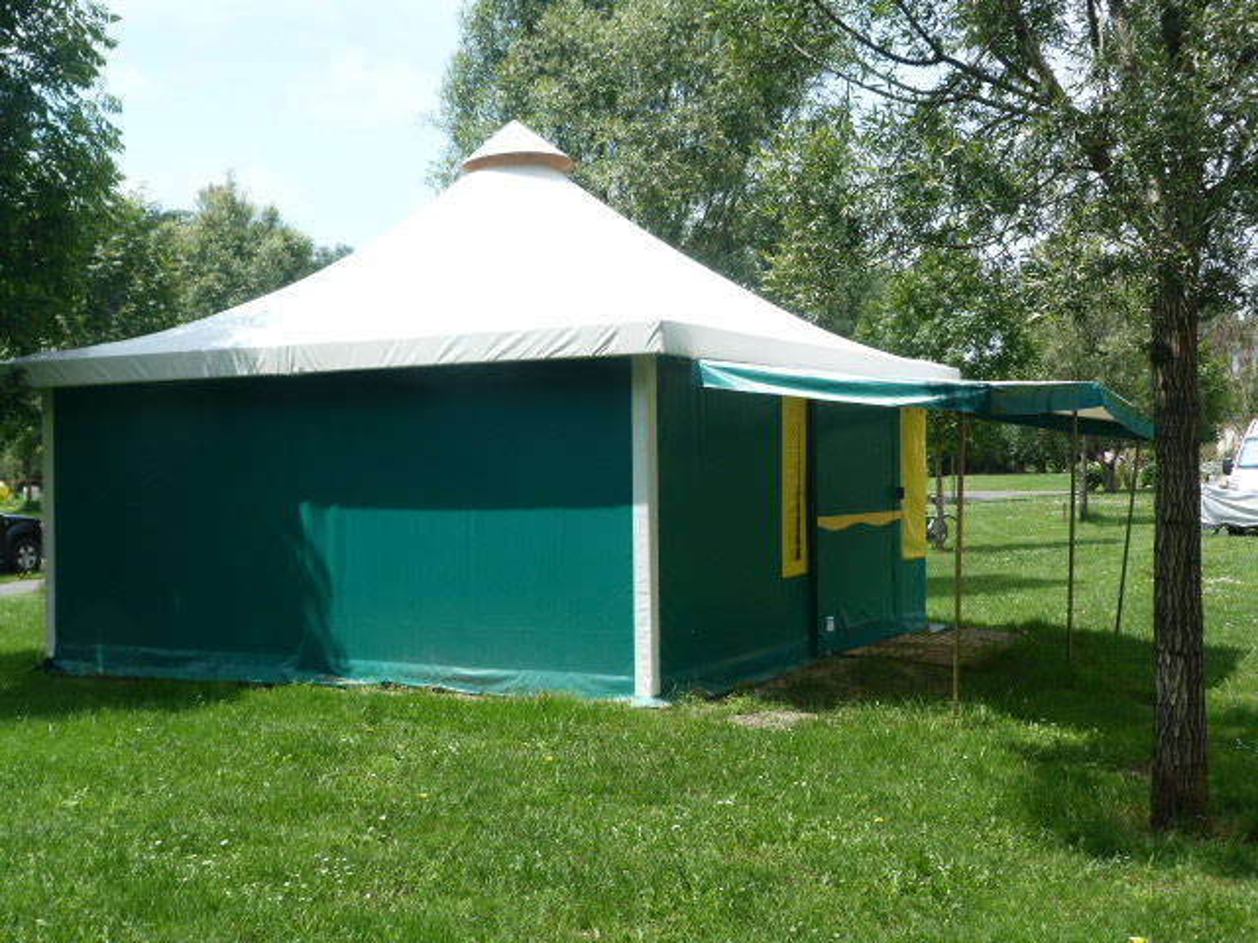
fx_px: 1526
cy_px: 472
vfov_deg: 34.3
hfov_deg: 44.8
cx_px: 629
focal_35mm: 42
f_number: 4
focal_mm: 7.6
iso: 80
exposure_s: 1/160
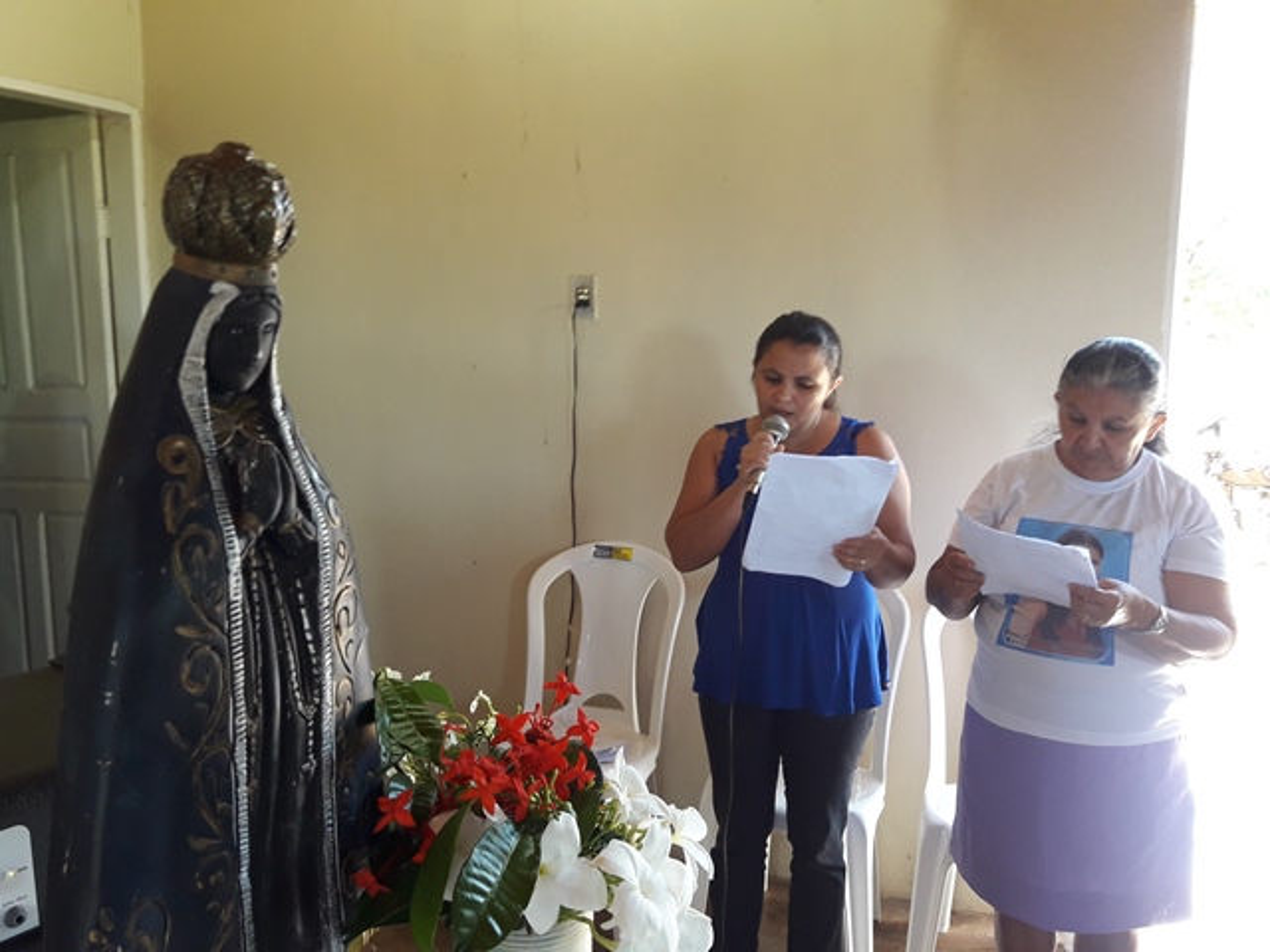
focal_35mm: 28
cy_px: 476
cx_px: 635
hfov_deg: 63.4
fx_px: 1027
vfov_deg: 49.7
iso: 100
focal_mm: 3.7
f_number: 1.9
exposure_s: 1/40
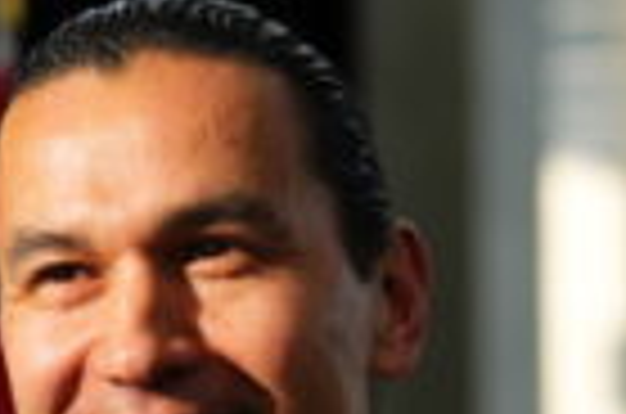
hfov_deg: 9.7
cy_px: 482
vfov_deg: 6.4
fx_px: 3678
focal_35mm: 212
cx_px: 315
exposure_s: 1/800
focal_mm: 70
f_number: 2.8
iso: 400
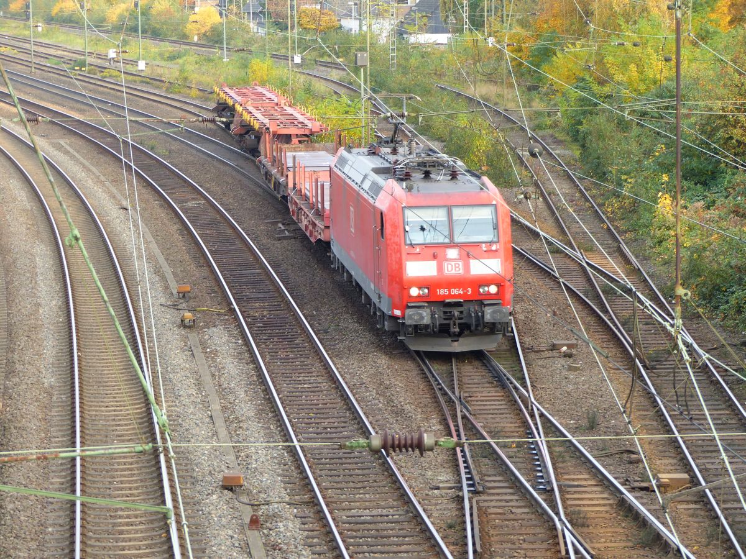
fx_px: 2909
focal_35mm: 135
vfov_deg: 11.0
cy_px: 280
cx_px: 373
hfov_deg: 14.6
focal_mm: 24.3
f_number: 2.8
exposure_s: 1/80
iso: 100
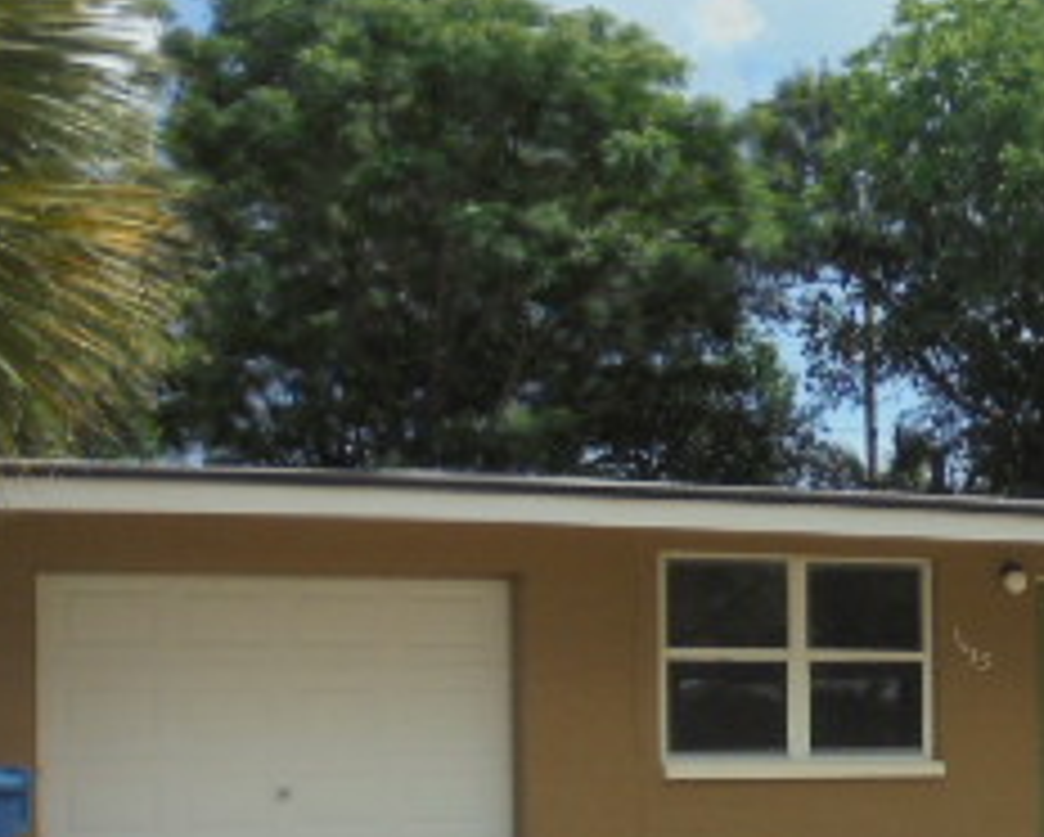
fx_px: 2165
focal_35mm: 70
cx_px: 950
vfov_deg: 21.5
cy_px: 724
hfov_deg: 26.2
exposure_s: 1/800
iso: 100
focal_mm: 4.6
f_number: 3.5
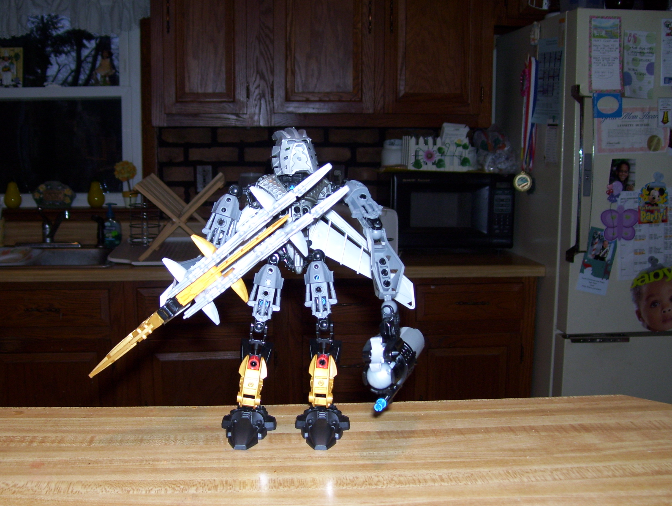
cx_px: 290
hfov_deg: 44.6
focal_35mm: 42
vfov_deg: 34.4
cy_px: 273
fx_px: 817
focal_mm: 6
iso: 80
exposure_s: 1/60
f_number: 2.7
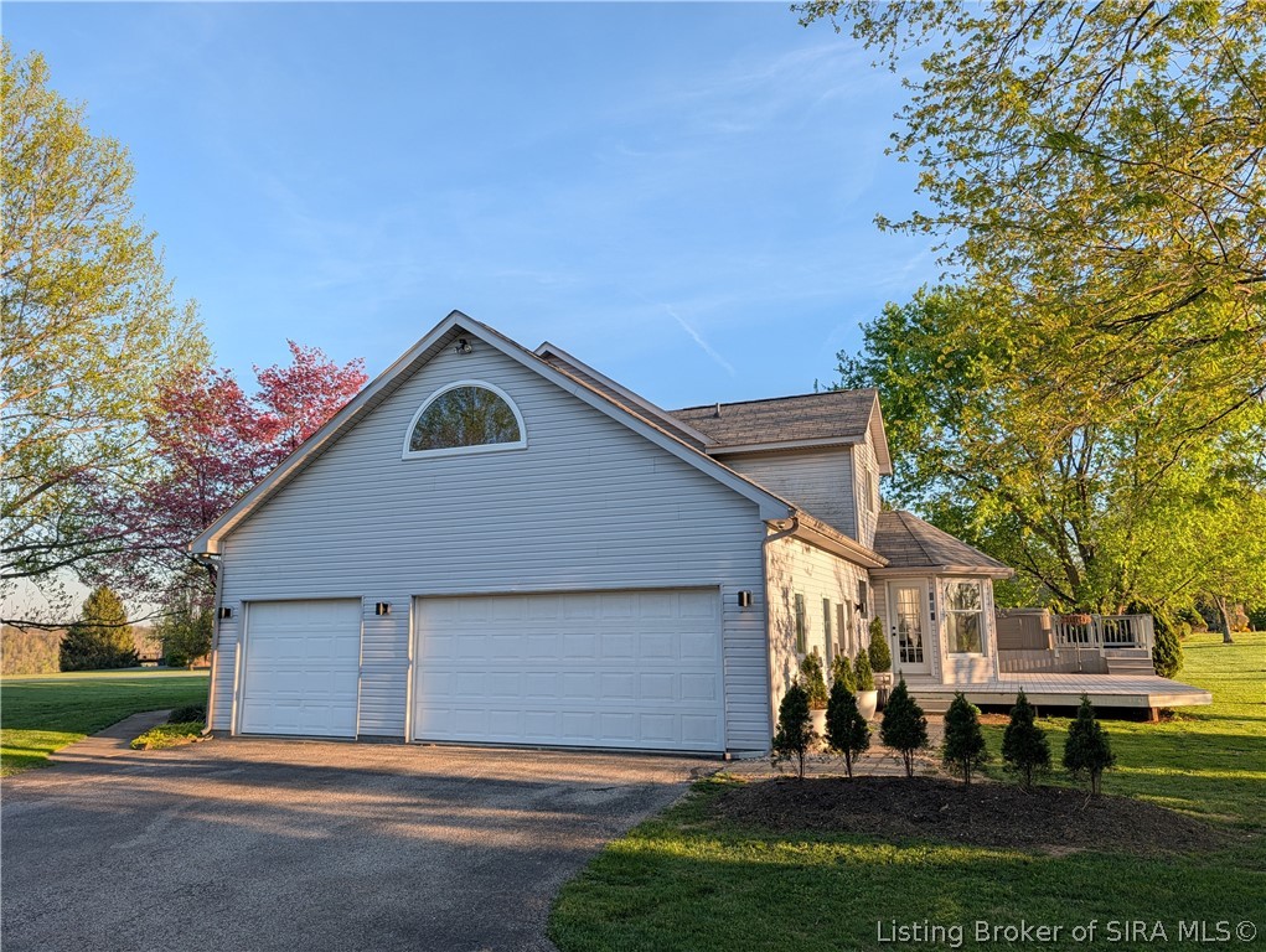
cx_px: 633
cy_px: 476
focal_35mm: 24
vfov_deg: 56.9
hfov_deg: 71.5
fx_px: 879
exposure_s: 1/403
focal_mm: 6.9
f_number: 1.68
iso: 22
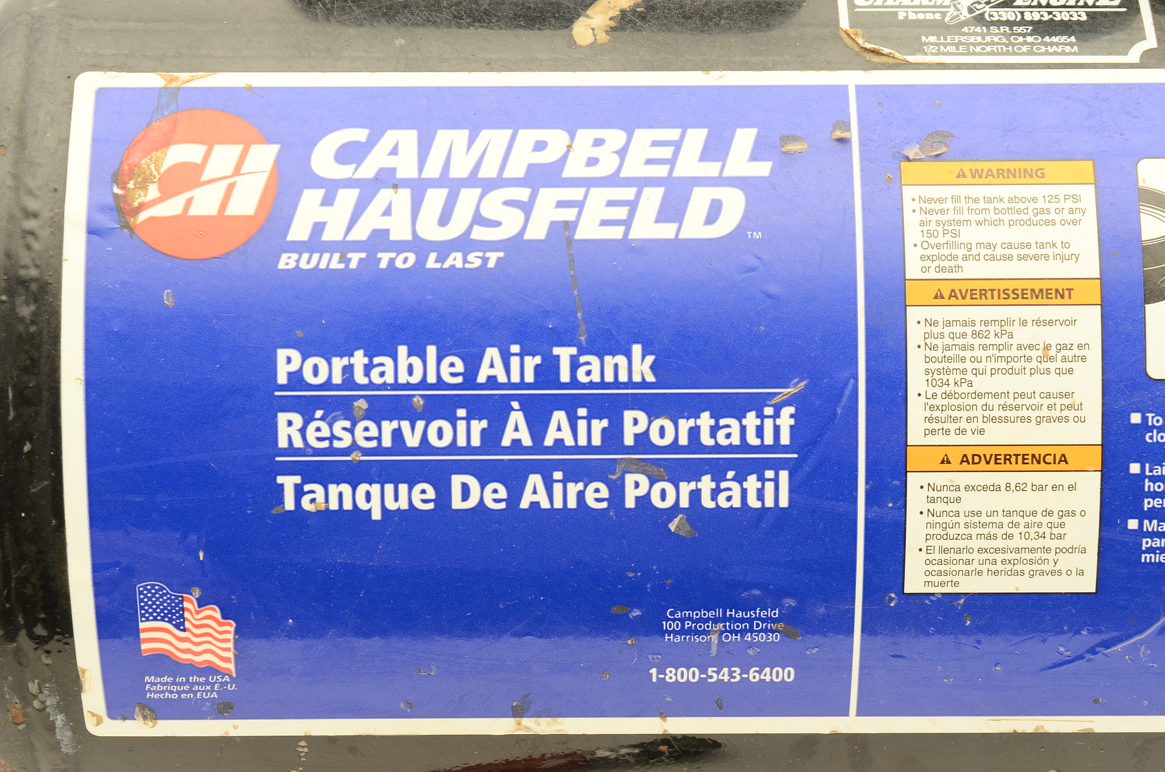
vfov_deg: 16.5
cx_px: 582
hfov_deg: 24.7
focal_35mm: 82
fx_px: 2664
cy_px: 386
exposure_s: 1/60
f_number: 10
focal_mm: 55
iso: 320
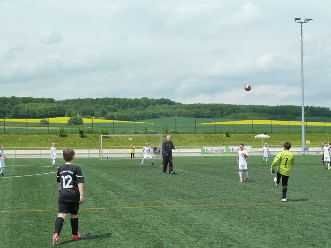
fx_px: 602
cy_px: 124
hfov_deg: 30.7
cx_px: 166
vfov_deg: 23.3
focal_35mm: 63
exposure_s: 1/500
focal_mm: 10.3
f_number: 5
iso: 125
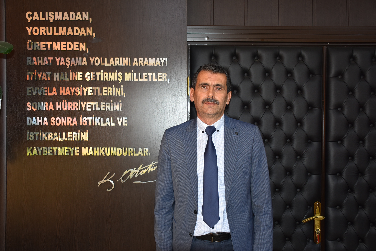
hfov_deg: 49.5
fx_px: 408
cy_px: 126
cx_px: 188
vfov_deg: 34.3
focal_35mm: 39
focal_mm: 26
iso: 320
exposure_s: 1/60
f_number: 3.8
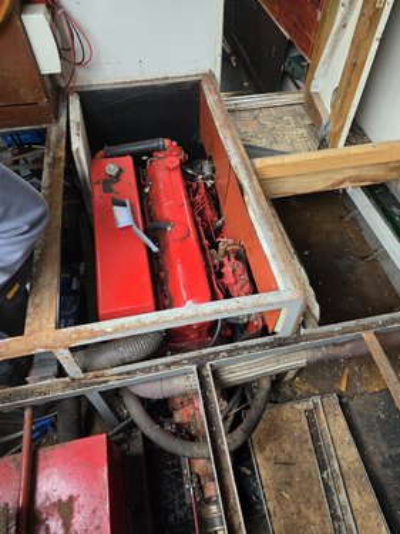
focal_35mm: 23
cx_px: 200
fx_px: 355
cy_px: 267
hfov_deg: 58.9
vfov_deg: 73.9
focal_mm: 6.25
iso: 250
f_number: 1.7
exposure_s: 1/100
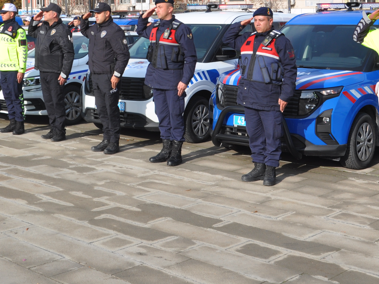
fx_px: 690
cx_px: 88
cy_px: 43
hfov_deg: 30.2
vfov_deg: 22.8
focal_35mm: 63
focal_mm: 21
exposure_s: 1/320
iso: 200
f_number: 9
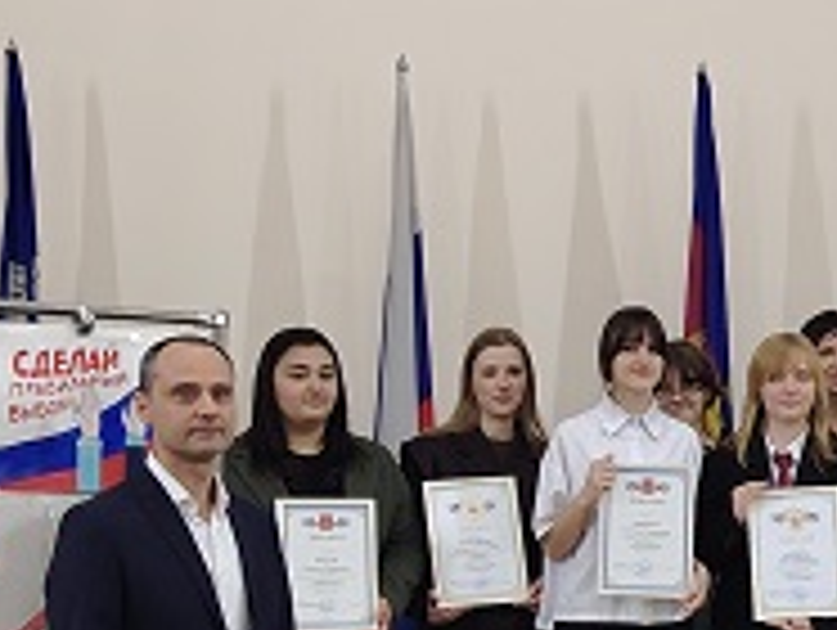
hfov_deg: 18.8
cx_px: 738
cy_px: 441
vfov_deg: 14.4
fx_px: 2494
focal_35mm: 103
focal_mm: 5.25
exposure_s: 1/33.3
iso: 500
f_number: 1.75
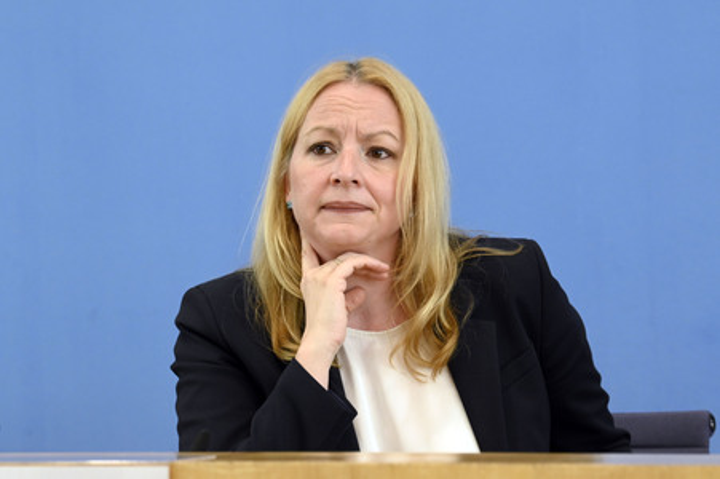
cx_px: 360
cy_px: 240
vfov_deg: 13.7
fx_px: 1998
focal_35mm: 100
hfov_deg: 20.4
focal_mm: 100
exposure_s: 1/640
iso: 3200
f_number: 7.1
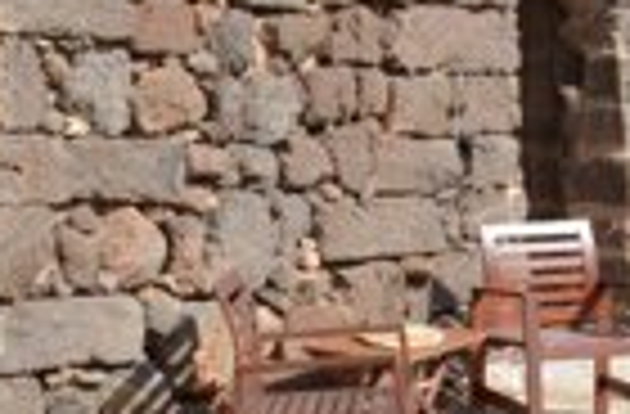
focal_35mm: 103
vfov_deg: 12.9
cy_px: -40
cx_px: 342
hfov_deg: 19.9
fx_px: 1794
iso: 180
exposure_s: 1/250
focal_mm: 24
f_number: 8
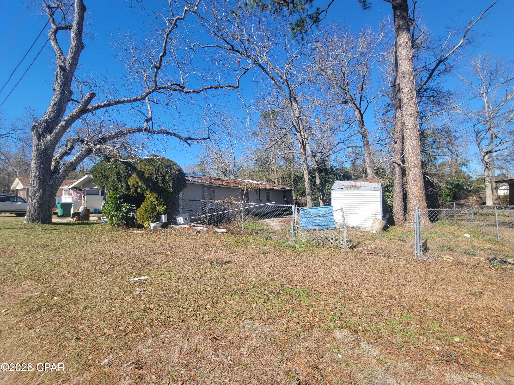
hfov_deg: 106.2
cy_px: 192
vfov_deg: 89.9
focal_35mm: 13
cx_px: 257
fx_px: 193
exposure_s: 1/1064
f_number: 2.2
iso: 50
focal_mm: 2.2
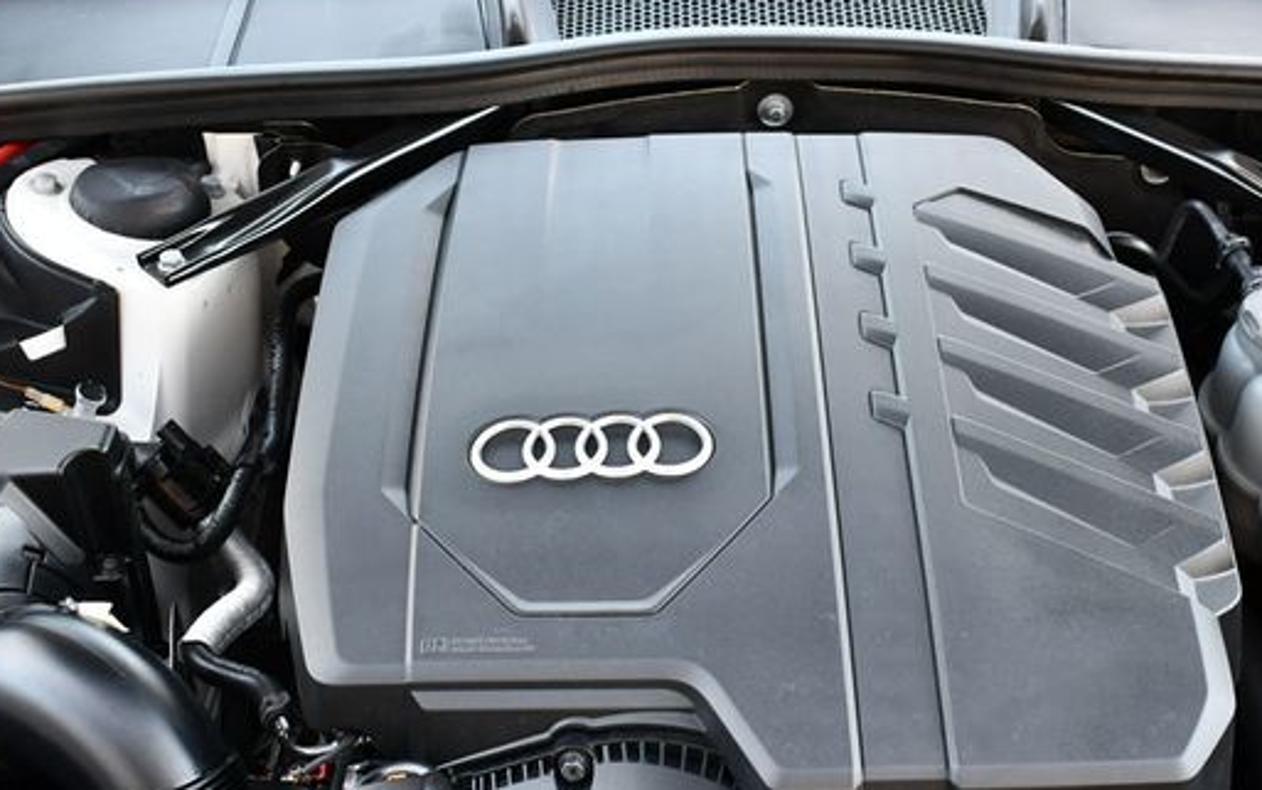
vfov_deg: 23.2
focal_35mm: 56
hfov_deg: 36.2
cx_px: 716
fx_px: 1927
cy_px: 426
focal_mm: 22
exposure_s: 1/200
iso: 800
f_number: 3.8
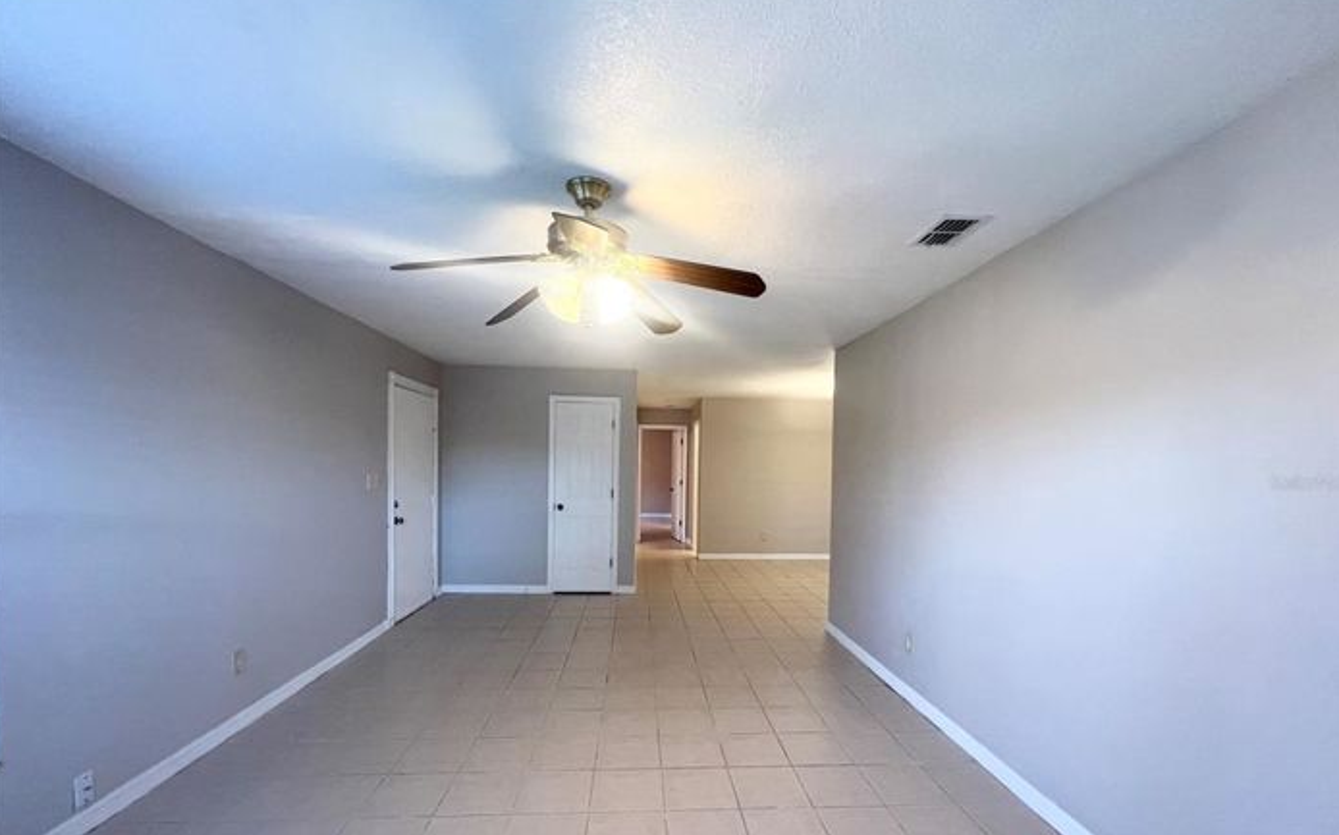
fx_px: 511
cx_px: 670
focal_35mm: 14
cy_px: 482
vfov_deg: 78.0
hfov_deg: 105.3
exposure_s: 1/60
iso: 125
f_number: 1.8
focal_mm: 1.57
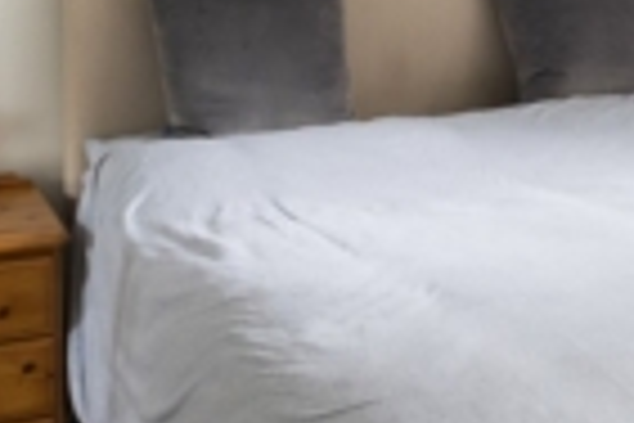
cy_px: -74
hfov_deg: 27.7
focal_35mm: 69
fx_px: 1215
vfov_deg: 18.7
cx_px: 621
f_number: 9
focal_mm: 16
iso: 640
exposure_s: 1/1.67
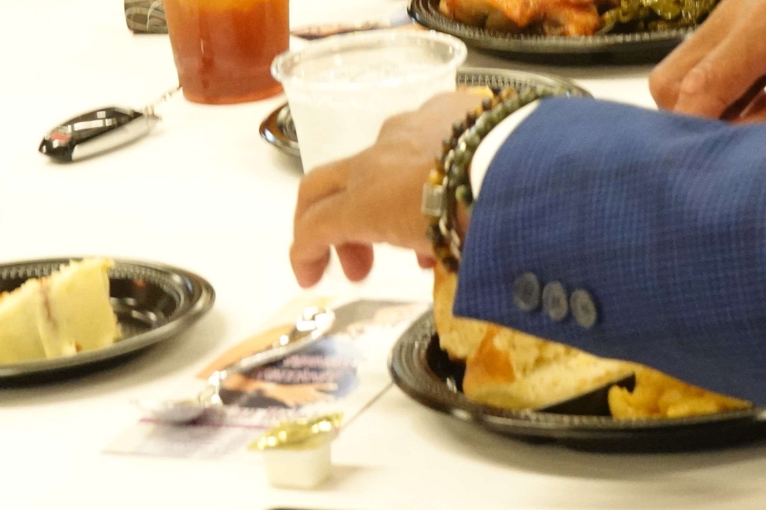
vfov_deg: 6.4
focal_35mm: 212
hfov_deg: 9.6
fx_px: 4510
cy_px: -78
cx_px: 758
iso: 2000
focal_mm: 30.85
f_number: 4
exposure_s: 1/100
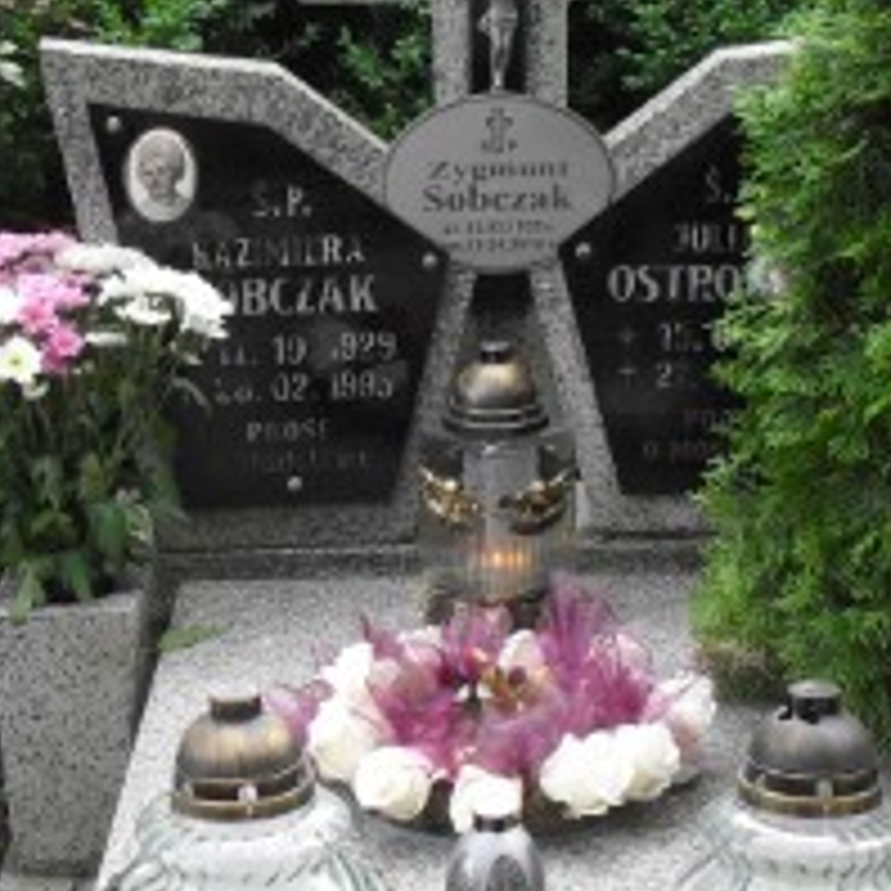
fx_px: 2912
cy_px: 626
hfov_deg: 17.4
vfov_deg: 17.3
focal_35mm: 100
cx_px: 518
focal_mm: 6.3
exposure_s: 1/90
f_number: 3.2
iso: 100
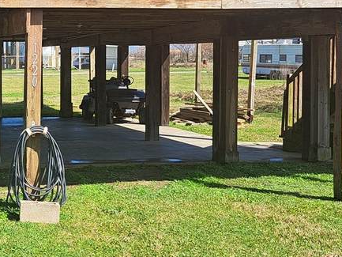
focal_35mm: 71
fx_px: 702
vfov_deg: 20.7
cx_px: -8
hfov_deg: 25.9
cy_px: 96
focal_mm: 5.23
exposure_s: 1/1209
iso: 50
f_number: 1.8
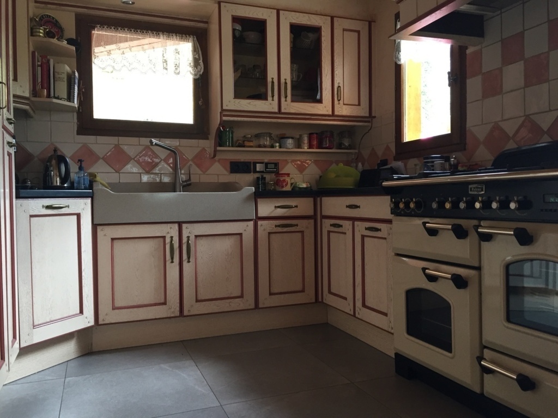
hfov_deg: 61.7
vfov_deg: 48.2
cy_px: 209
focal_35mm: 29
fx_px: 467
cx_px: 279
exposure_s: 1/33
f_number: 2.2
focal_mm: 4.15
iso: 80
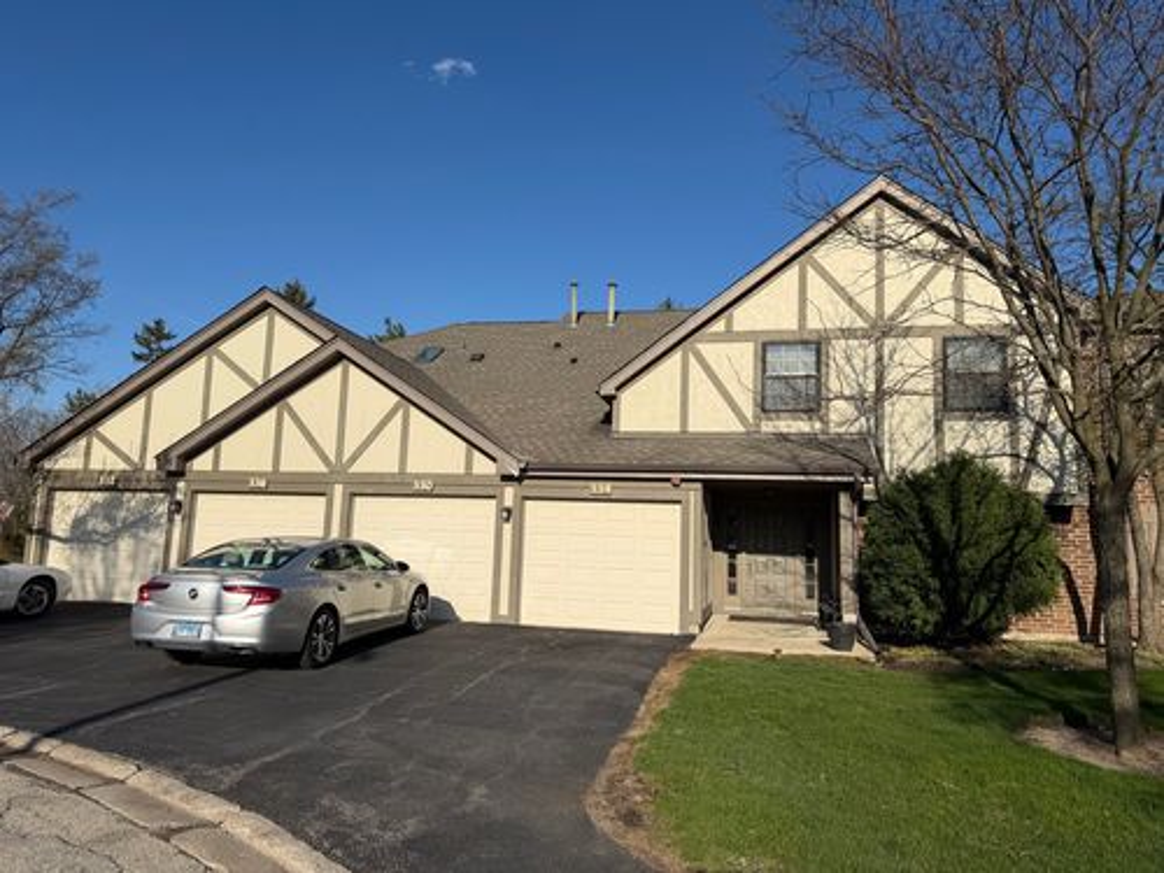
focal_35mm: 24
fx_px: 807
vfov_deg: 56.8
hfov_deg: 71.6
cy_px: 436
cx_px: 582
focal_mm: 6.76
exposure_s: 1/8130
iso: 80
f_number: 1.78
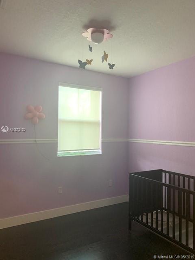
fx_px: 195
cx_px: 98
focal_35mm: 26
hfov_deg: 53.1
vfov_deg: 67.3
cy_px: 130
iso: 160
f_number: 1.8
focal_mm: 4.25
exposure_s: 1/60
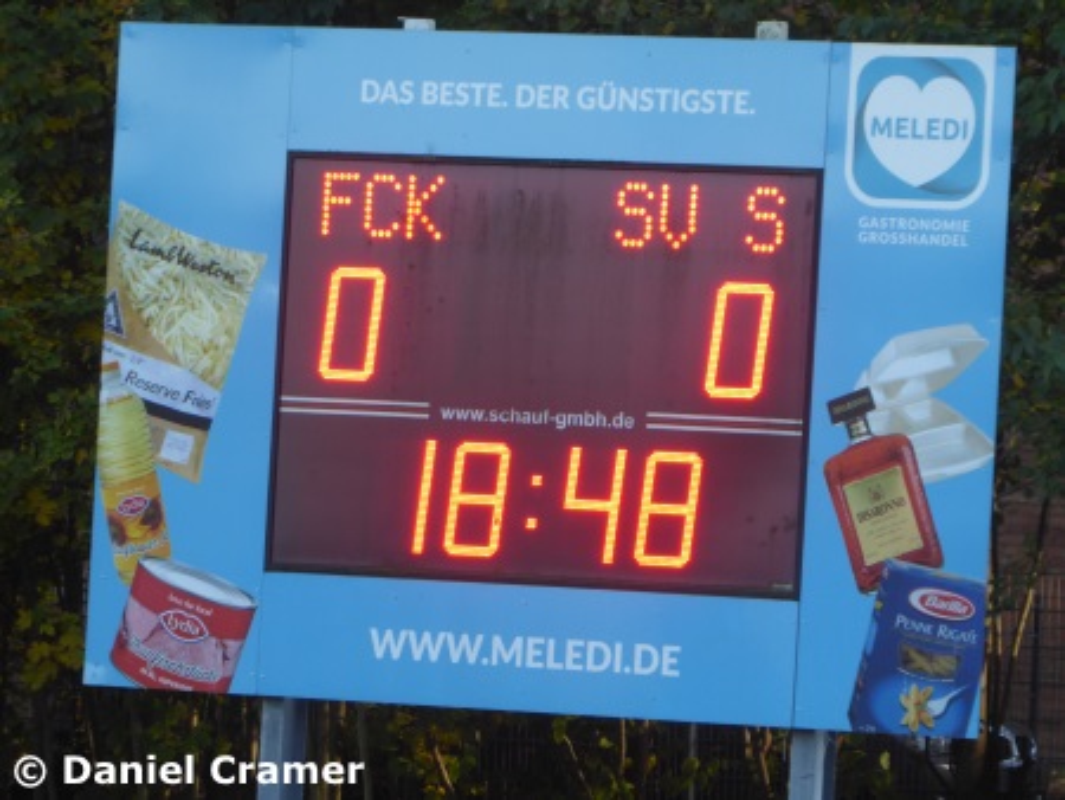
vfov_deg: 4.6
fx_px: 9912
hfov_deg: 6.2
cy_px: 400
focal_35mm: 322
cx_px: 532
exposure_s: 1/80
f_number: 5.9
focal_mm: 57.7
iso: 200
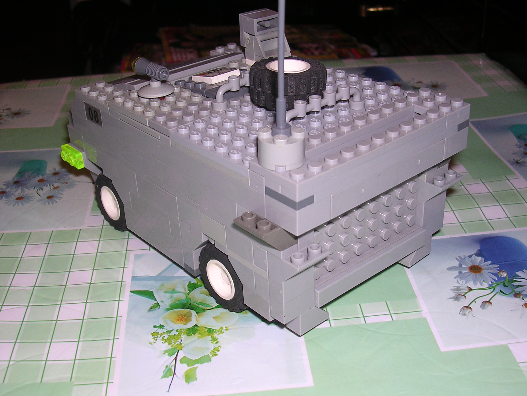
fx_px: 700
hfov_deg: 41.2
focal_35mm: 46
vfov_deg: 31.5
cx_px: 264
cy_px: 198
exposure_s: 1/60.1
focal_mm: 7.1
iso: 100
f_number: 3
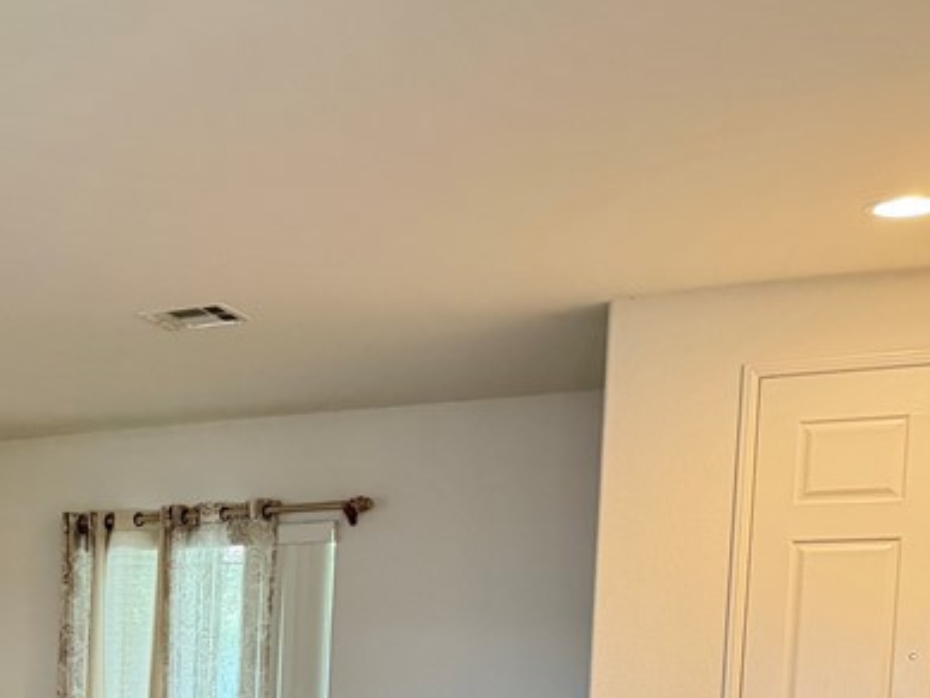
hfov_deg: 27.4
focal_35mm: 63
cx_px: -155
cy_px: 836
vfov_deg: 21.6
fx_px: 1694
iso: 640
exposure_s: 1/40
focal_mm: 6.76
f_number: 1.78
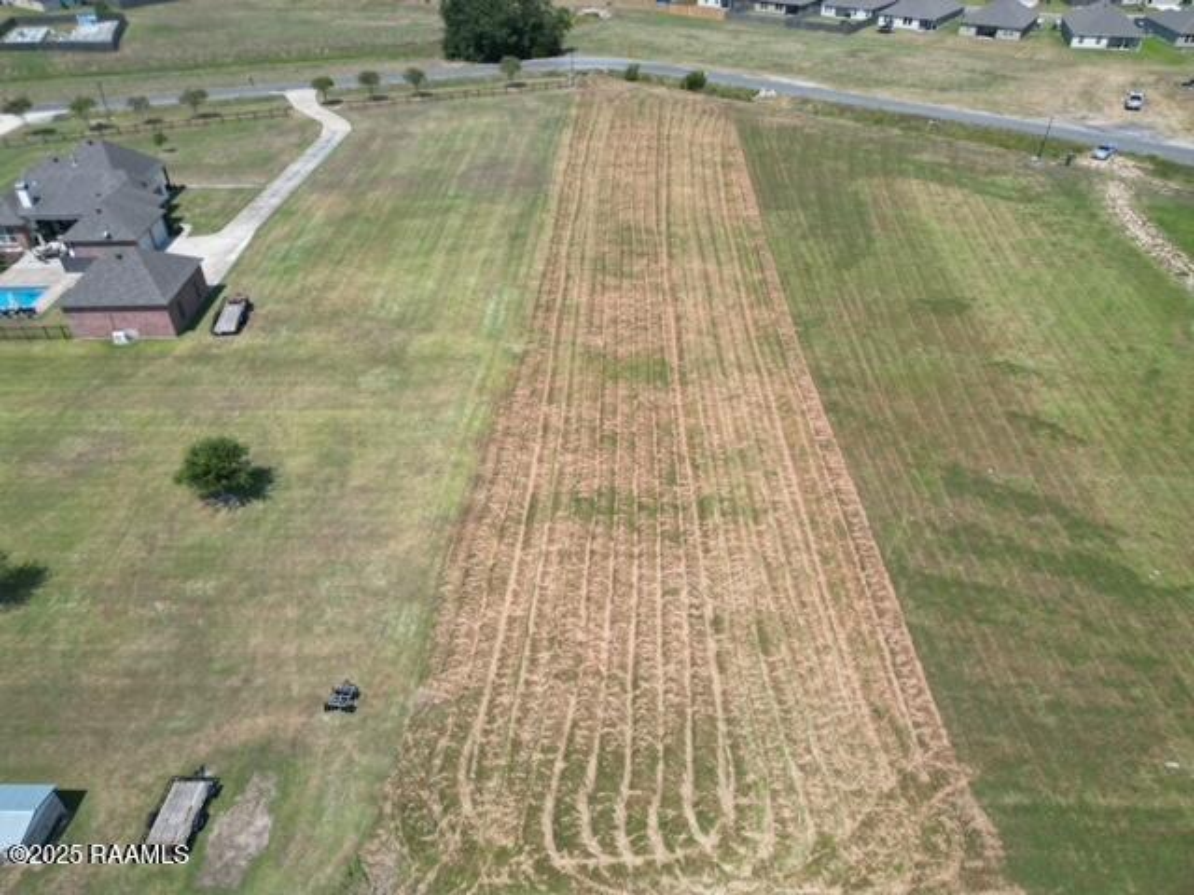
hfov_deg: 71.6
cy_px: 448
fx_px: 828
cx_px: 597
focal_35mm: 24
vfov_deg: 56.8
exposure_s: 1/2500
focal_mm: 6.72
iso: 100
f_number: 1.7
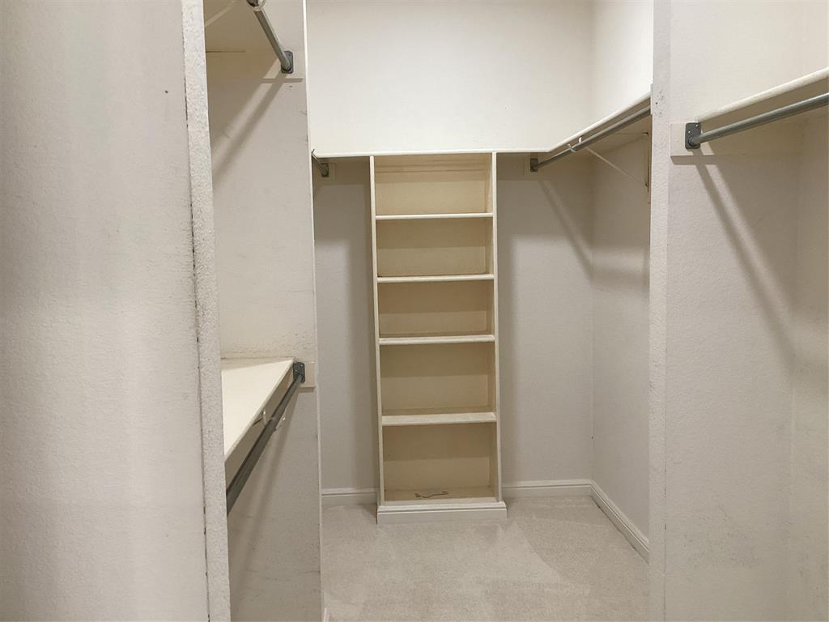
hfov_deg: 58.4
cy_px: 311
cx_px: 414
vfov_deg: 45.4
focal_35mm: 31
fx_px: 742
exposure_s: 1/60
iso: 125
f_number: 2.4
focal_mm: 3.3
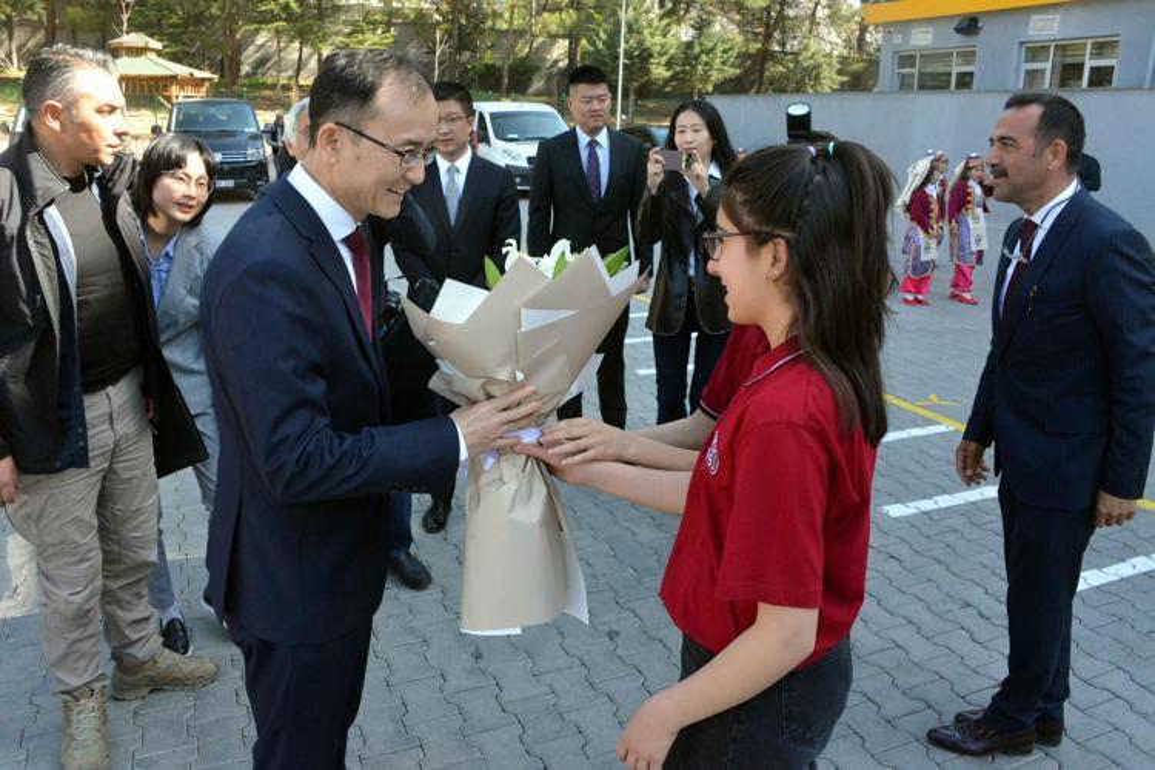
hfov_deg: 65.5
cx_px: 578
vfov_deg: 46.4
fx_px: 898
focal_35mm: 28
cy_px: 385
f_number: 13
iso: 5000
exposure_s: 1/640
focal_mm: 28
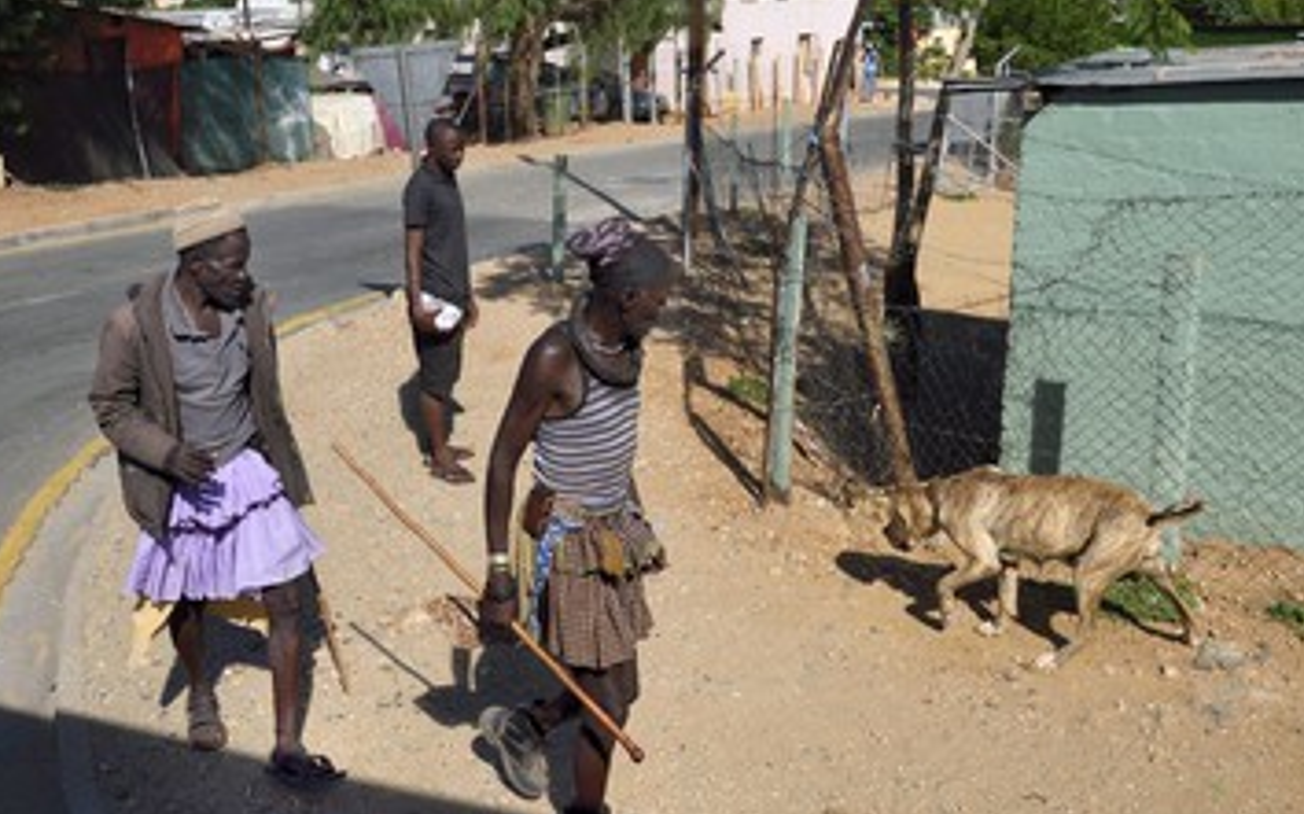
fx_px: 1243
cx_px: 687
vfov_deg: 36.2
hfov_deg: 55.3
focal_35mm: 35
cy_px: 394
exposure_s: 1/1000
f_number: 9
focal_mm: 29
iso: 400
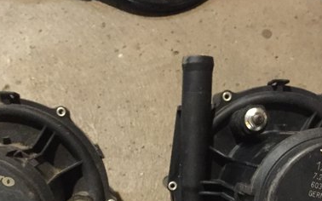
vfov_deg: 19.0
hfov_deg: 31.5
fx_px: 570
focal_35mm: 65
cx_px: 157
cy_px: 237
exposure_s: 1/15
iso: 640
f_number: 2.2
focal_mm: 4.15
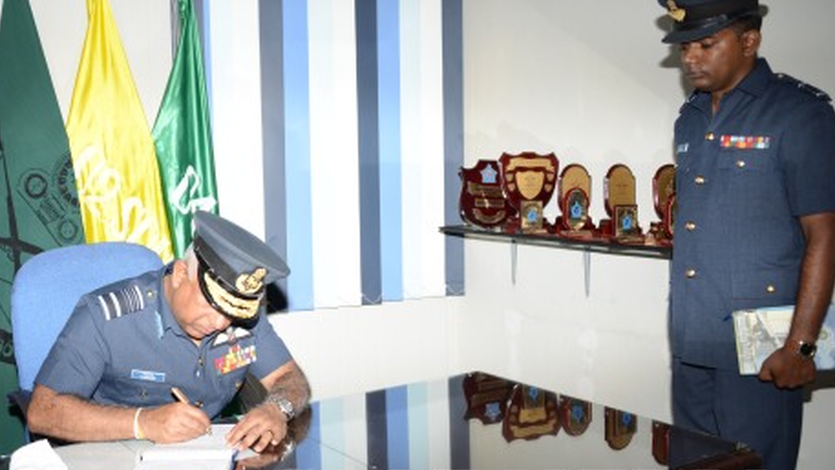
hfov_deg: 46.0
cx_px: 316
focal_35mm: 44
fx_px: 974
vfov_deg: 27.1
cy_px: 249
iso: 250
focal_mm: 32
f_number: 3.5
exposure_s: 1/100
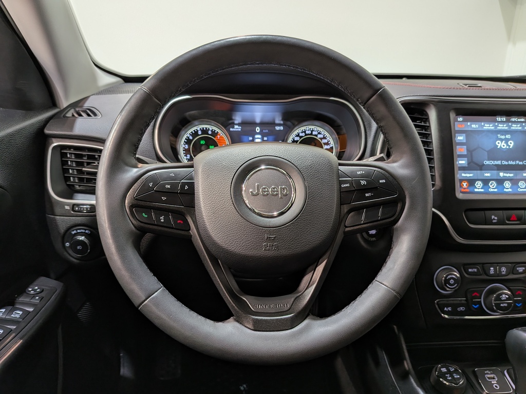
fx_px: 365
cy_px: 197
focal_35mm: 24
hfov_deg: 71.6
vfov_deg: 56.8
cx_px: 263
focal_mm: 4.53
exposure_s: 1/25
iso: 45
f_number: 1.7
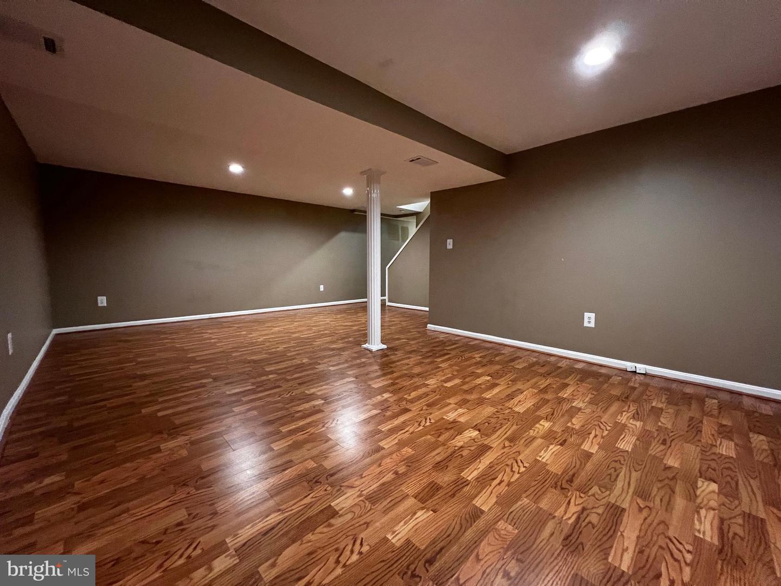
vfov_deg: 89.9
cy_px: 293
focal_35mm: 13
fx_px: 293
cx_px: 390
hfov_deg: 106.2
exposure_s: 1/60
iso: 640
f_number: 1.8
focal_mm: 1.57
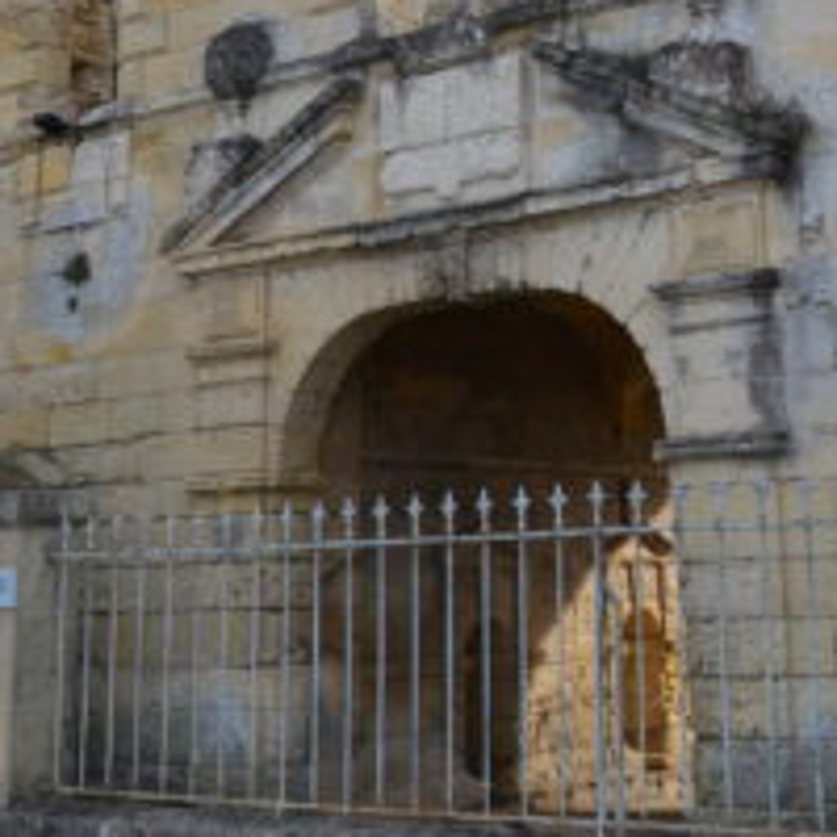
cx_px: 619
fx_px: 1778
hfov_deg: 26.2
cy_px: 130
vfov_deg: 25.9
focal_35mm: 65
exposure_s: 1/200
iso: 200
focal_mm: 16
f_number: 7.1
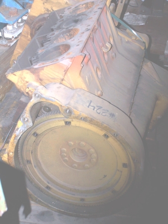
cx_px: 84
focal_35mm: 75
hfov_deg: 19.6
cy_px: 112
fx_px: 485
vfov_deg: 26.0
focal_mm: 12.4
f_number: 3.2
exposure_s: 1/60
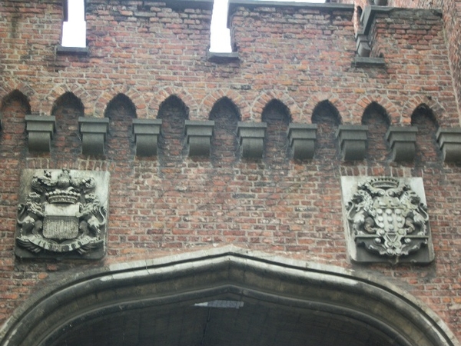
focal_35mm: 77
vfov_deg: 19.1
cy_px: 173
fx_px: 1025
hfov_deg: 25.3
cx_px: 230
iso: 80
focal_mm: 13.7
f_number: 4.6
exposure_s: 1/60
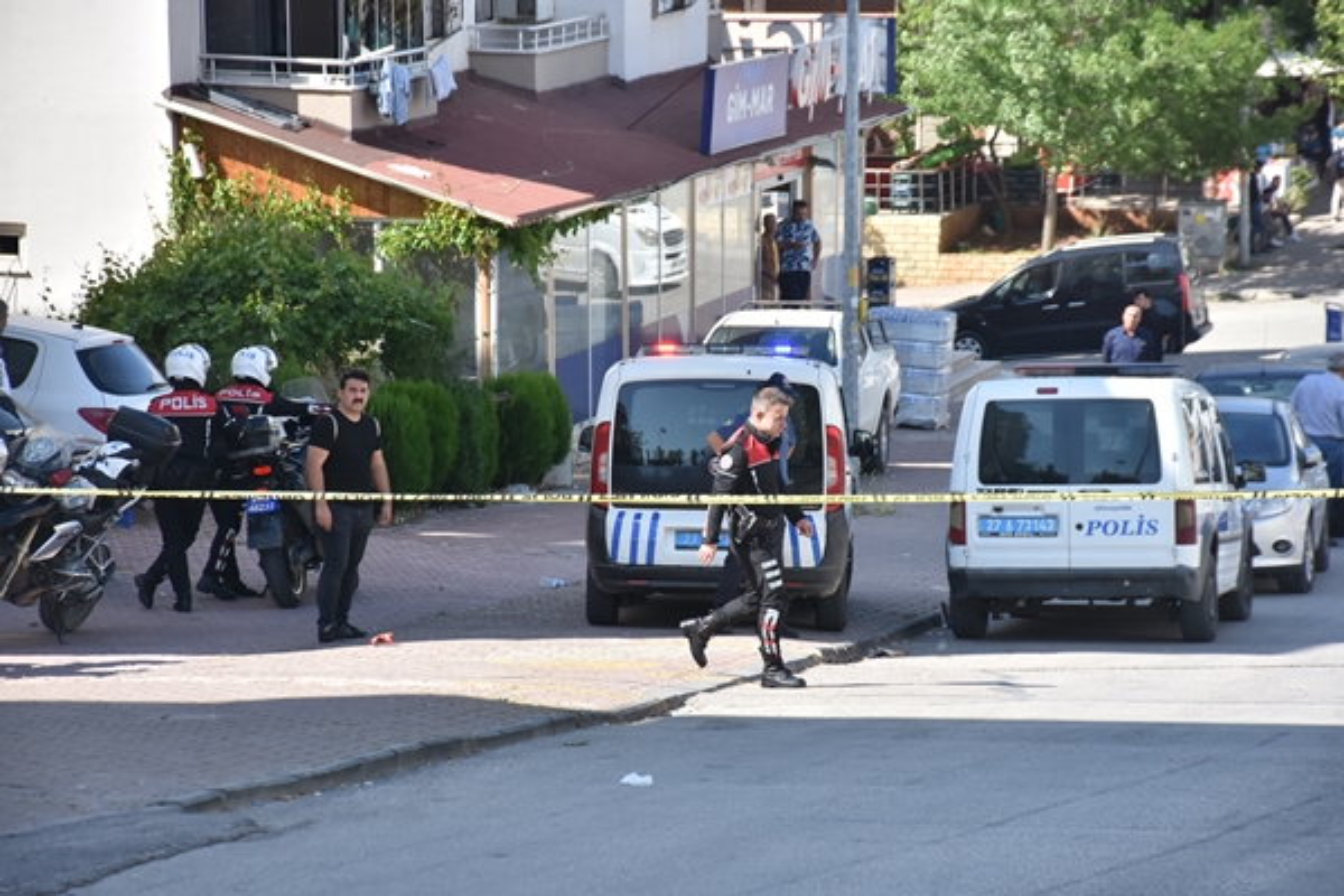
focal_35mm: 150
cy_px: 448
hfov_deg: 13.7
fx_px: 5600
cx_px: 672
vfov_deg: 9.1
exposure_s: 1/800
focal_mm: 100
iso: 320
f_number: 7.1
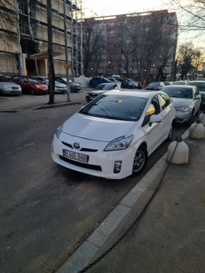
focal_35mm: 26
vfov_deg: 67.3
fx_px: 205
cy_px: 136
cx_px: 102
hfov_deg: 53.1
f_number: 1.8
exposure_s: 1/588
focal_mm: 5.4
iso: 50
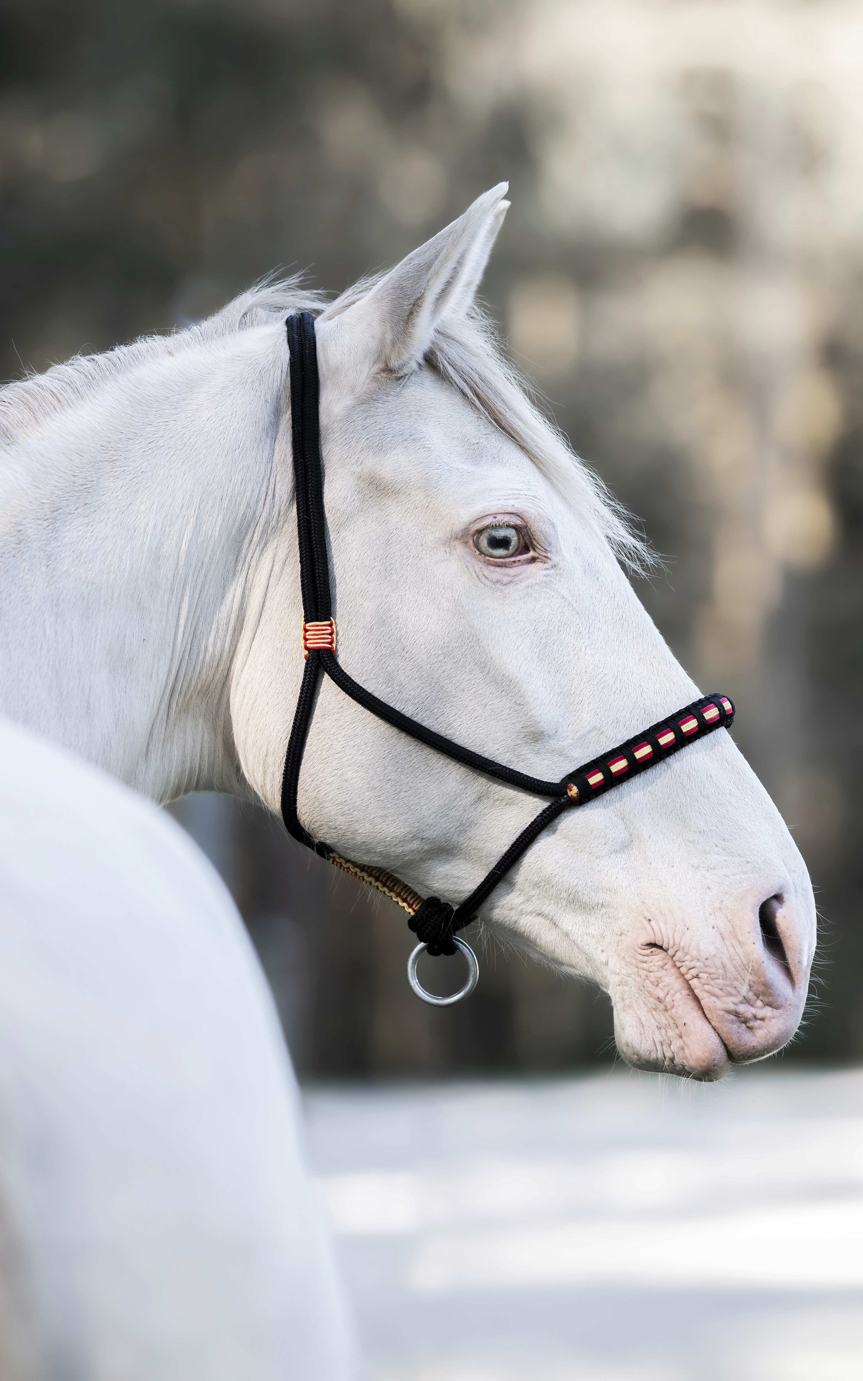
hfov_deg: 6.3
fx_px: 7790
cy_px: 691
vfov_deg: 10.1
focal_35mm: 207
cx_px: 427
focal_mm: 135
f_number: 2.2
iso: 160
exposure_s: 1/250
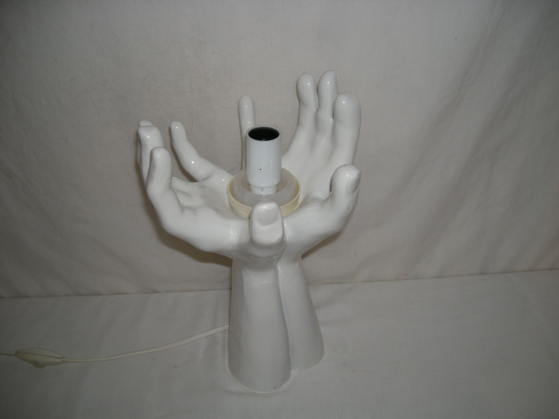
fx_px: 565
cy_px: 210
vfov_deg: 40.7
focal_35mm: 35
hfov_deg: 52.6
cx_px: 280
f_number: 2.8
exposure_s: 1/30
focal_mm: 5.7
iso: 50
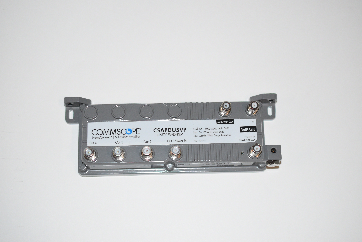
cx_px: 181
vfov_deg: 22.6
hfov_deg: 33.4
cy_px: 121
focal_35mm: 60
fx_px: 603
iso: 900
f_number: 2.8
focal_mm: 40
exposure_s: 1/60
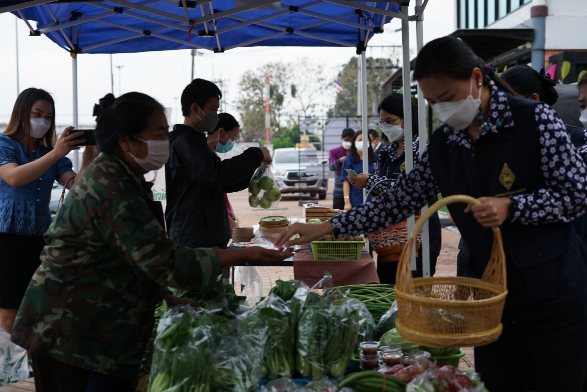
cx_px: 294
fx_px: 816
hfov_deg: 39.6
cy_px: 196
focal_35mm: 50
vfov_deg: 27.0
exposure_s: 1/60
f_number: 4
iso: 160
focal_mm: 50
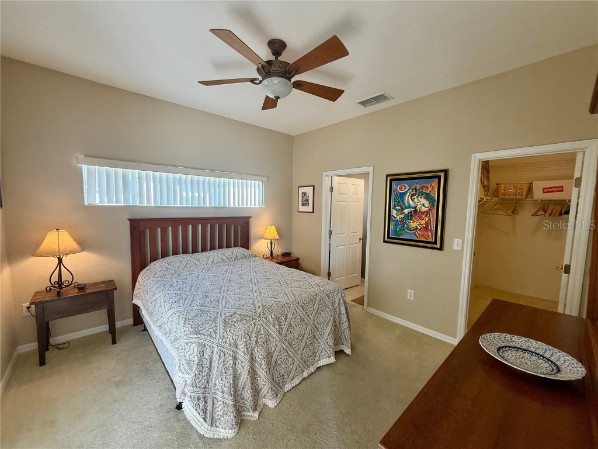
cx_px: 299
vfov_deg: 85.7
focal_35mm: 14
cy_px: 224
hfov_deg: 102.1
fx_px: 242
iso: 125
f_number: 2.2
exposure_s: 1/99
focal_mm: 2.22
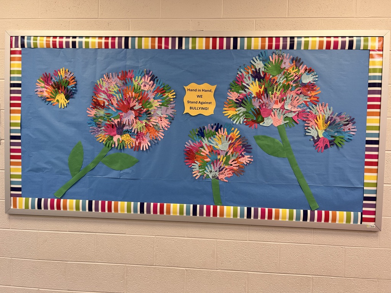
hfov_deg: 67.3
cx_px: 196
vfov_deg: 53.1
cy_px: 146
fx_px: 294
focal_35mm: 26
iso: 80
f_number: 1.5
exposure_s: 1/120
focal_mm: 5.7
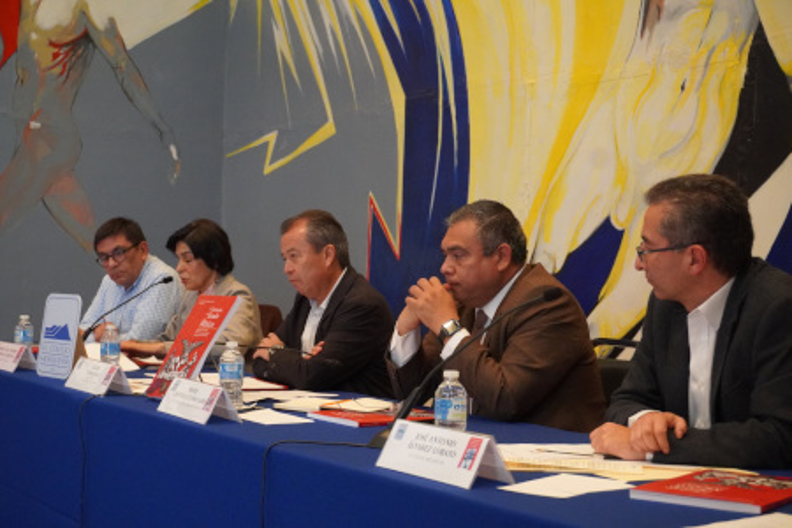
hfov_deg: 35.9
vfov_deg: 24.4
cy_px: 264
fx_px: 1221
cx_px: 396
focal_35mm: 56
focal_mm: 37
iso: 6400
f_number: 5.6
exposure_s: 1/60
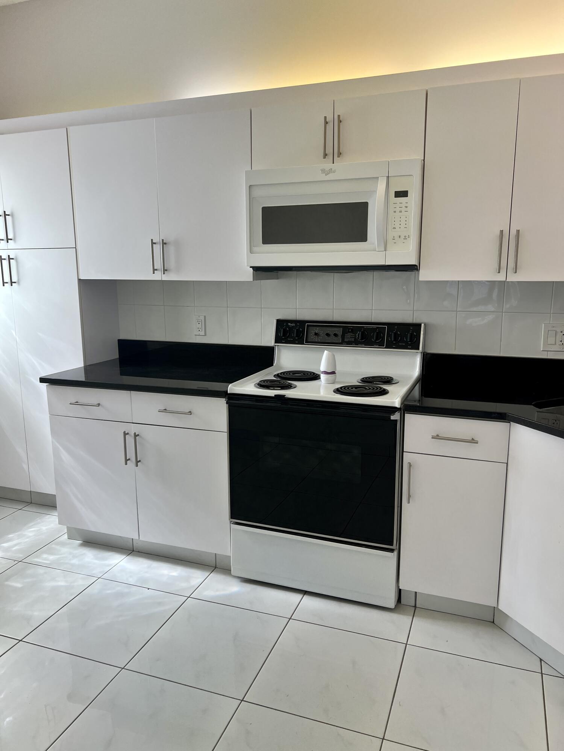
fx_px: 565
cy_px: 376
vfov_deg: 67.3
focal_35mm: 26
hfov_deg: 53.1
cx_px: 282
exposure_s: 1/143
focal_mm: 5.7
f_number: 1.5
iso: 32
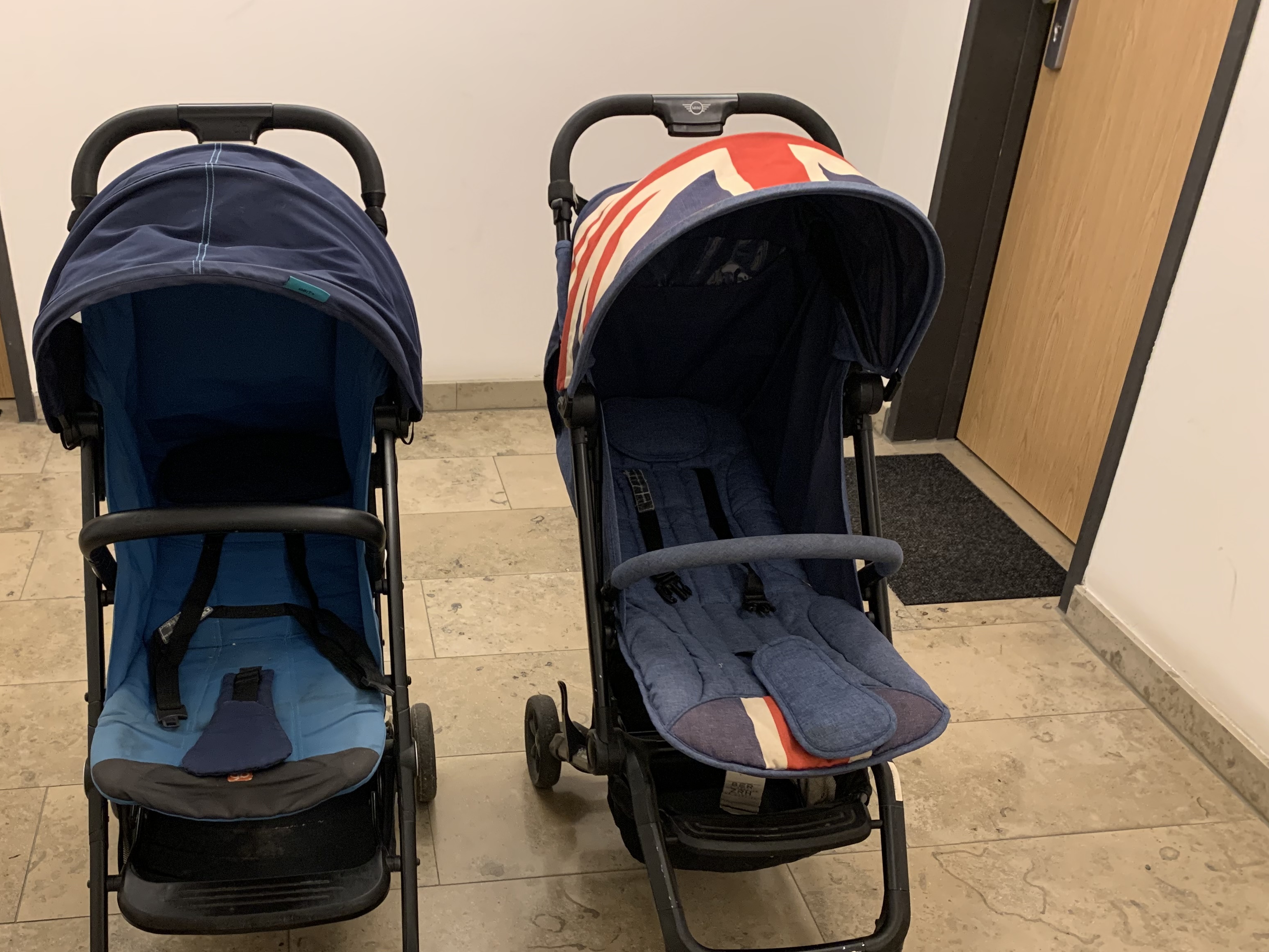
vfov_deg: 41.4
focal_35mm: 34
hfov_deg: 53.3
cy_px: 614
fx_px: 1246
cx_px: 473
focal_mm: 4.25
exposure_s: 1/50
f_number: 1.8
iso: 320
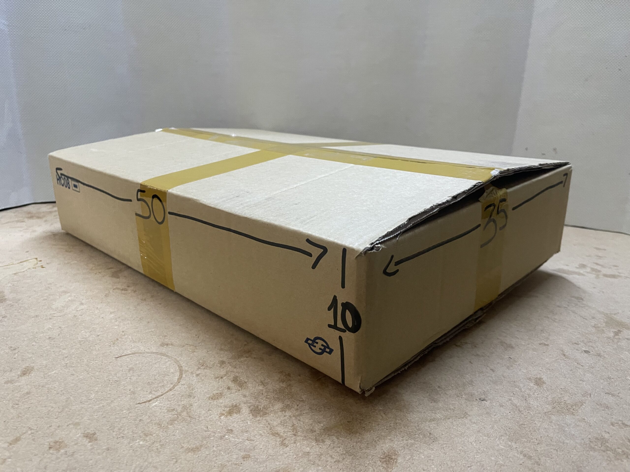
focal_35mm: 25
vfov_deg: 54.9
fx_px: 455
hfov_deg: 69.4
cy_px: 236
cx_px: 315
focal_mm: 5.1
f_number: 1.6
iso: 400
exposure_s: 1/60
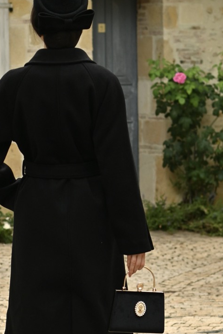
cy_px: 181
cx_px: 63
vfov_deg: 13.1
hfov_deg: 8.7
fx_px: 1459
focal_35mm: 157
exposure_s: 1/1000
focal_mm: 50
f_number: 3.2
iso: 200
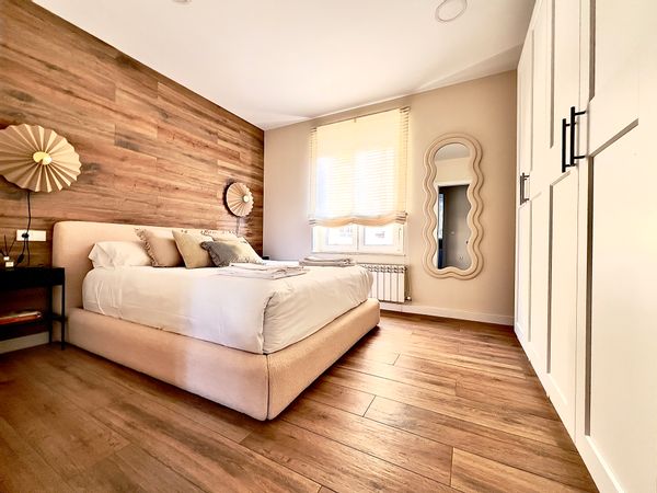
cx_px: 328
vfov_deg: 89.9
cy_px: 246
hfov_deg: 106.2
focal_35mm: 13
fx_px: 247
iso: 250
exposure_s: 1/98
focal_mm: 1.57
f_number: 1.8
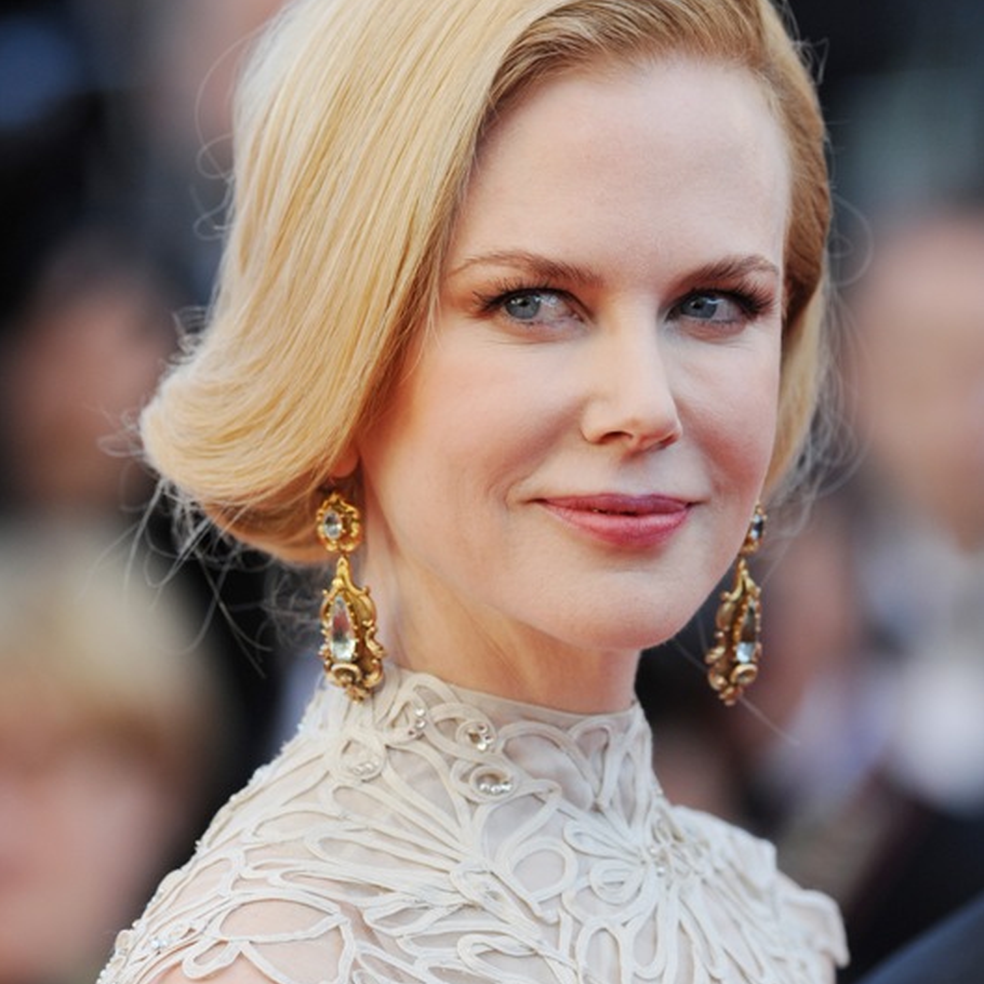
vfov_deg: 4.6
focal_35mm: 385
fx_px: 12382
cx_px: 491
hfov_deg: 4.6
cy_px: 485
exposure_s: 1/500
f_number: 5.6
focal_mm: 300
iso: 640
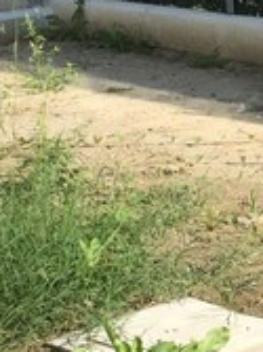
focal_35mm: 139
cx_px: 635
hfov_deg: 9.5
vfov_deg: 14.1
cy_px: 268
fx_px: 1410
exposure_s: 1/1464
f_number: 2.2
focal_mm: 4.15
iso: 32
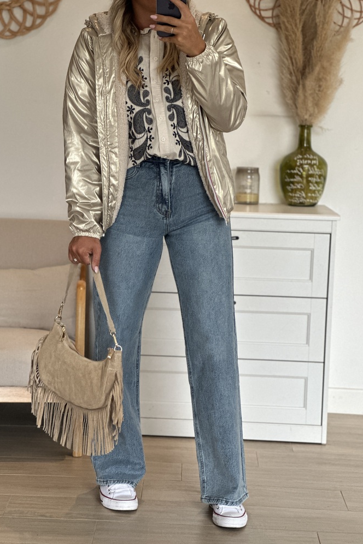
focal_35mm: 81
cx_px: 160
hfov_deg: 16.8
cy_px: 272
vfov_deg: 25.1
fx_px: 1226
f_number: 2.8
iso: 250
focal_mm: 9
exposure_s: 1/121
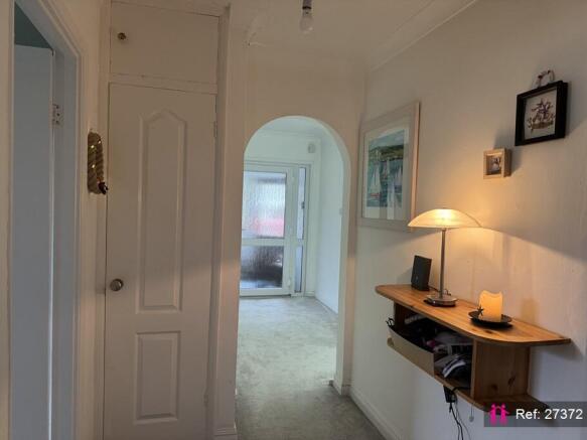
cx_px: 294
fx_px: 407
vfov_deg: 56.8
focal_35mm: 24
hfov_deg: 71.6
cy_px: 220
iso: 250
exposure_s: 1/50
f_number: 1.78
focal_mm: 6.76
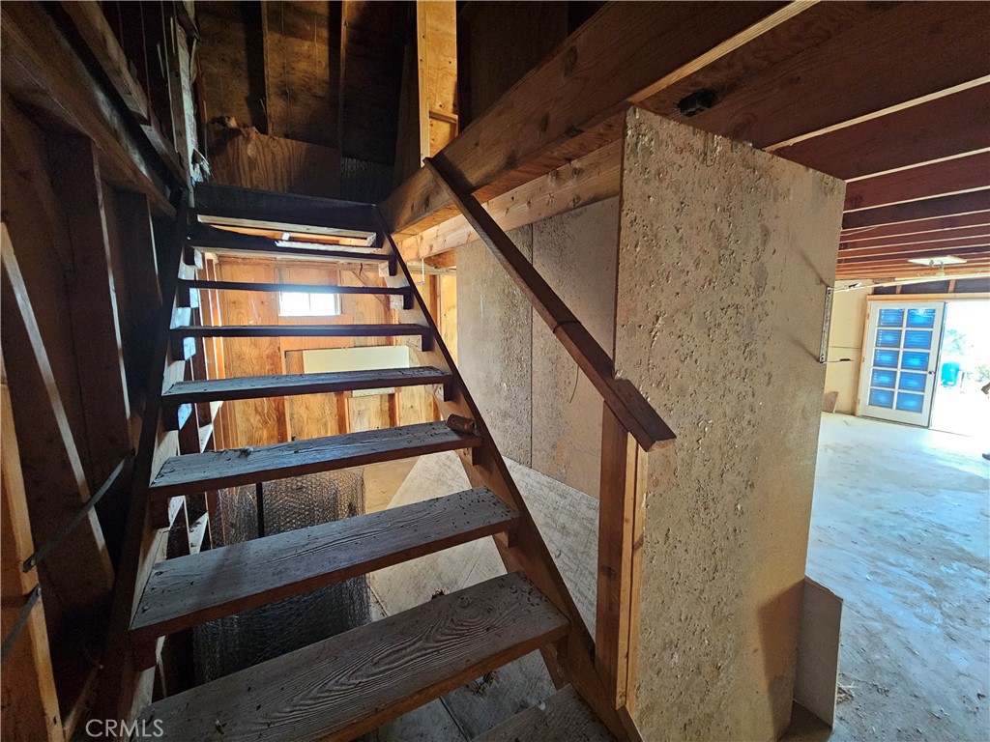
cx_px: 495
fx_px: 372
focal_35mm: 13
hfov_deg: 106.2
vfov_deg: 89.9
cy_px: 371
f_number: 2.2
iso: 640
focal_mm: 2.2
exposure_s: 1/24
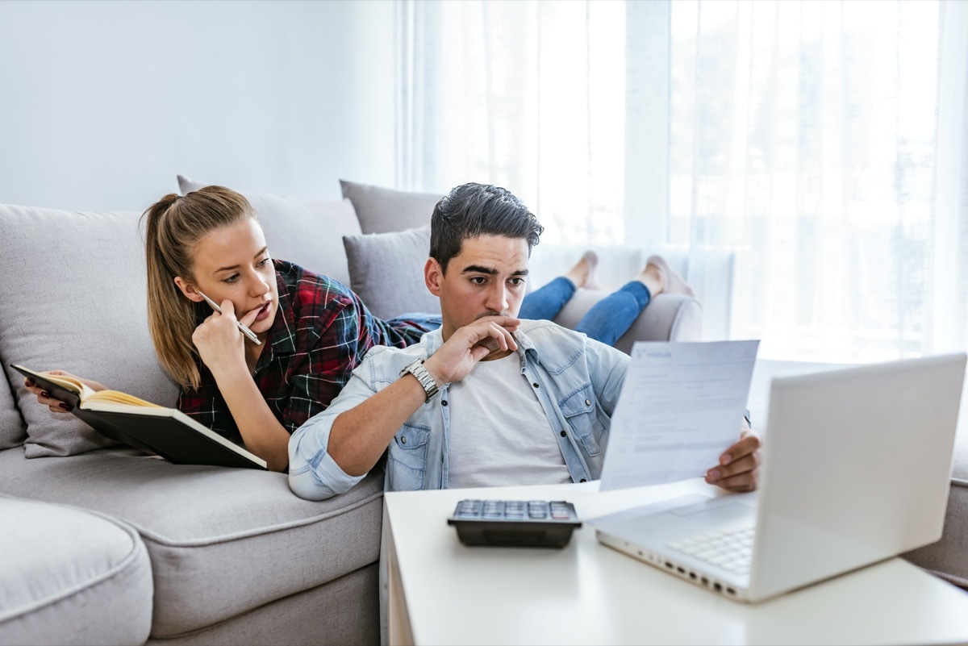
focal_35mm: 35
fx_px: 941
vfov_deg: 37.9
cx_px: 484
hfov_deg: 54.4
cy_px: 323
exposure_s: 1/160
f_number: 2.2
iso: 200
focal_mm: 35
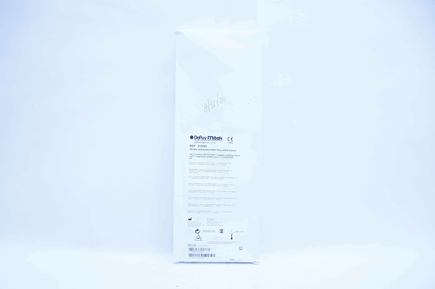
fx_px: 326
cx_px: 218
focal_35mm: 27
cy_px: 144
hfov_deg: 67.4
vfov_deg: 47.8
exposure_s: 1/200
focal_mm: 18
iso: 800
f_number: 4.5
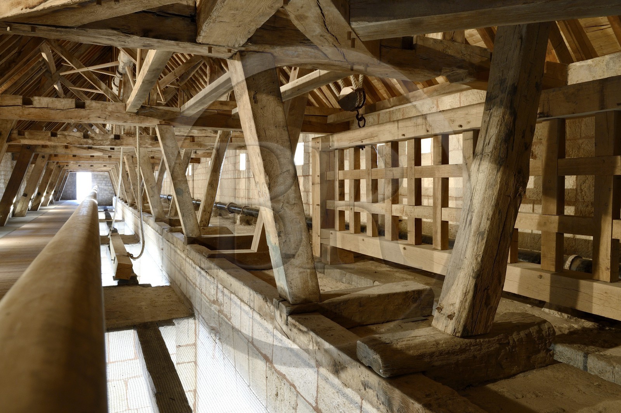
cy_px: 206
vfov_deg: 53.1
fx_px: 414
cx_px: 310
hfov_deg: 73.8
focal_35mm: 24
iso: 800
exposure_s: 1/1.67
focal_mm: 24
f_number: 9
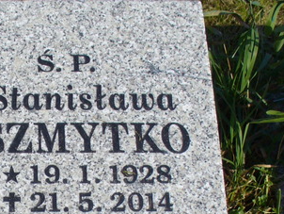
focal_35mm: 98
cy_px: 215
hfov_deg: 19.7
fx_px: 805
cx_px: 33
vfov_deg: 14.9
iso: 80
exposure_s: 1/400
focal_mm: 6.1
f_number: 5.6
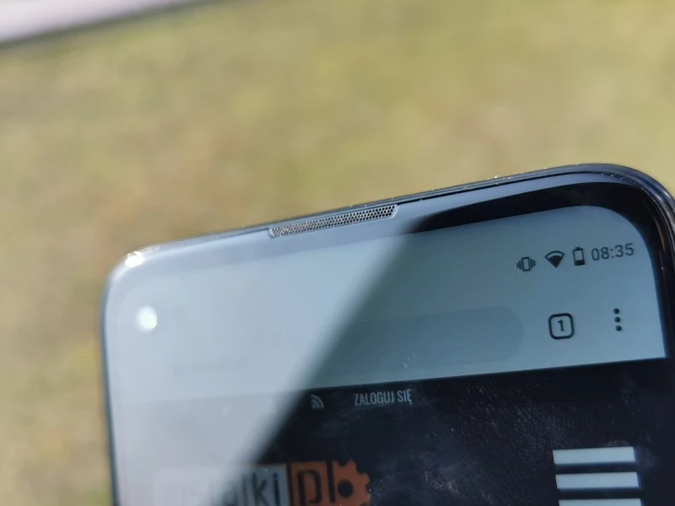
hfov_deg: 44.8
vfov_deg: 34.3
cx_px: 338
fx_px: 819
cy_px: 253
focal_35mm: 42
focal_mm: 5.56
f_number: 1.6
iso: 50
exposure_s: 1/776
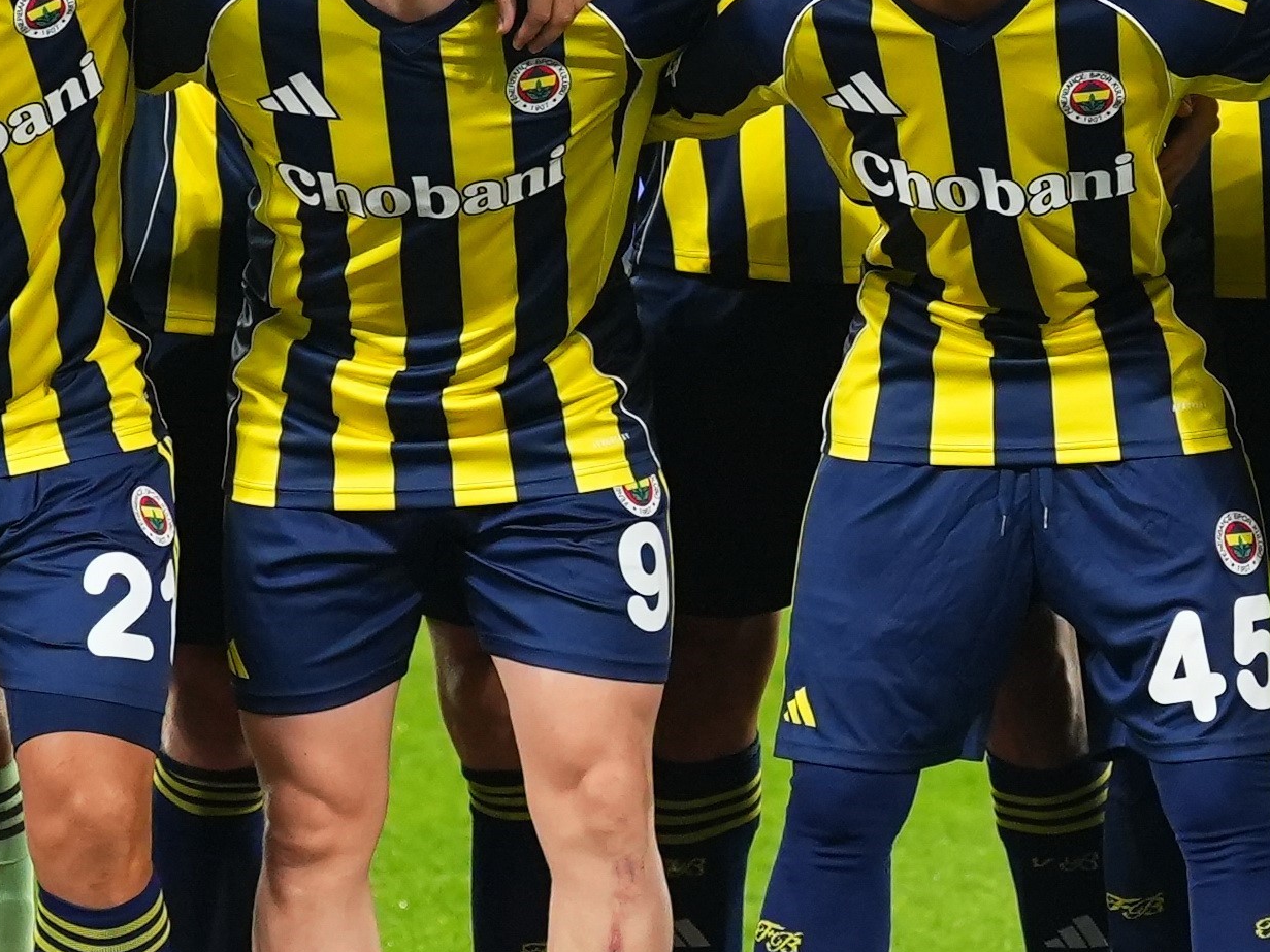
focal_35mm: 378
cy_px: 121
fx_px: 13867
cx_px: 1031
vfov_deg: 3.9
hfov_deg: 5.2
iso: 2000
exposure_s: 1/1600
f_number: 2.8
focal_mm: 70
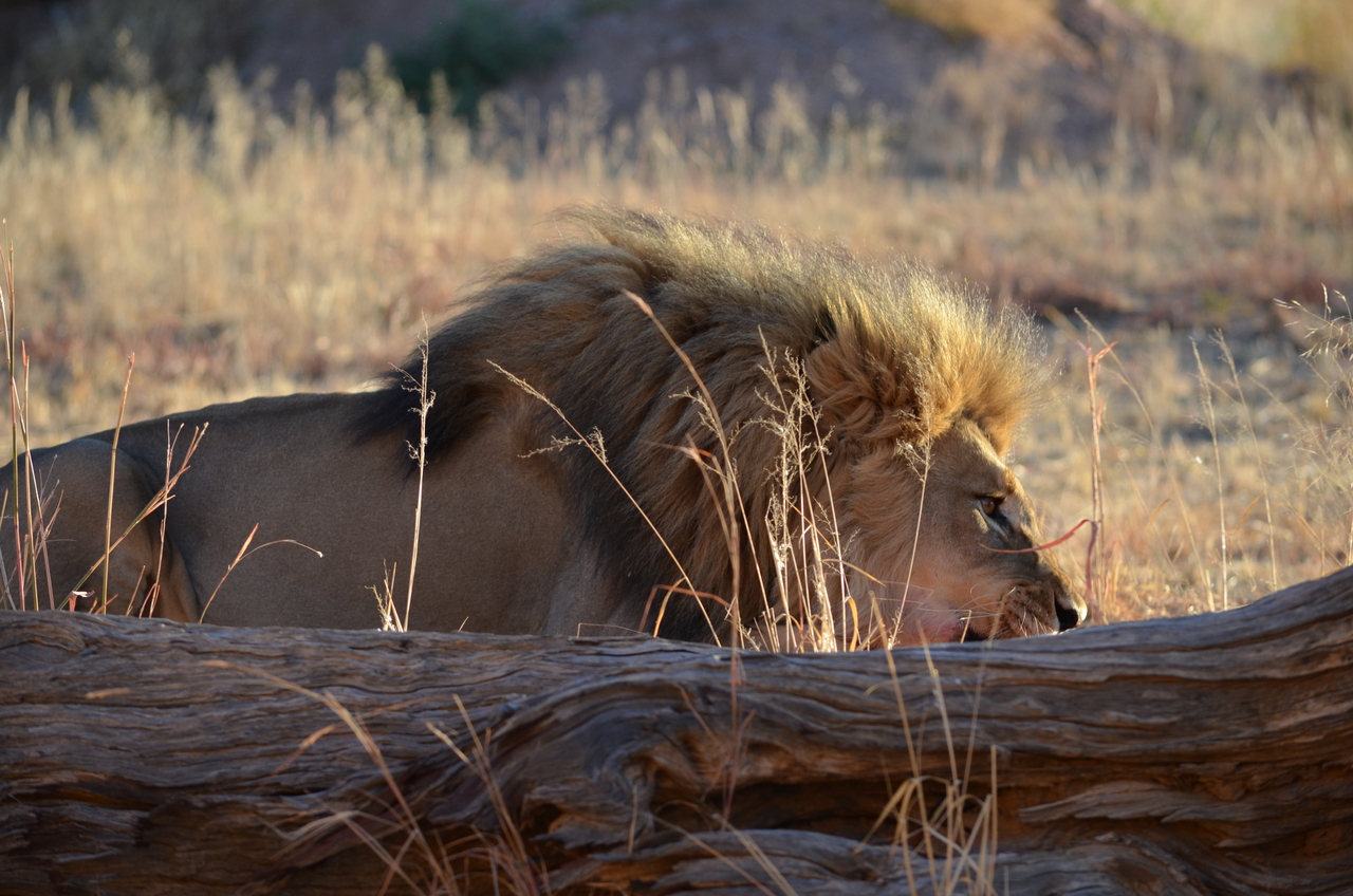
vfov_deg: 5.5
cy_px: 448
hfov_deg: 8.3
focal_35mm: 248
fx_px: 9283
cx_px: 676
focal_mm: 165
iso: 400
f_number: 5.6
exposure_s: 1/500
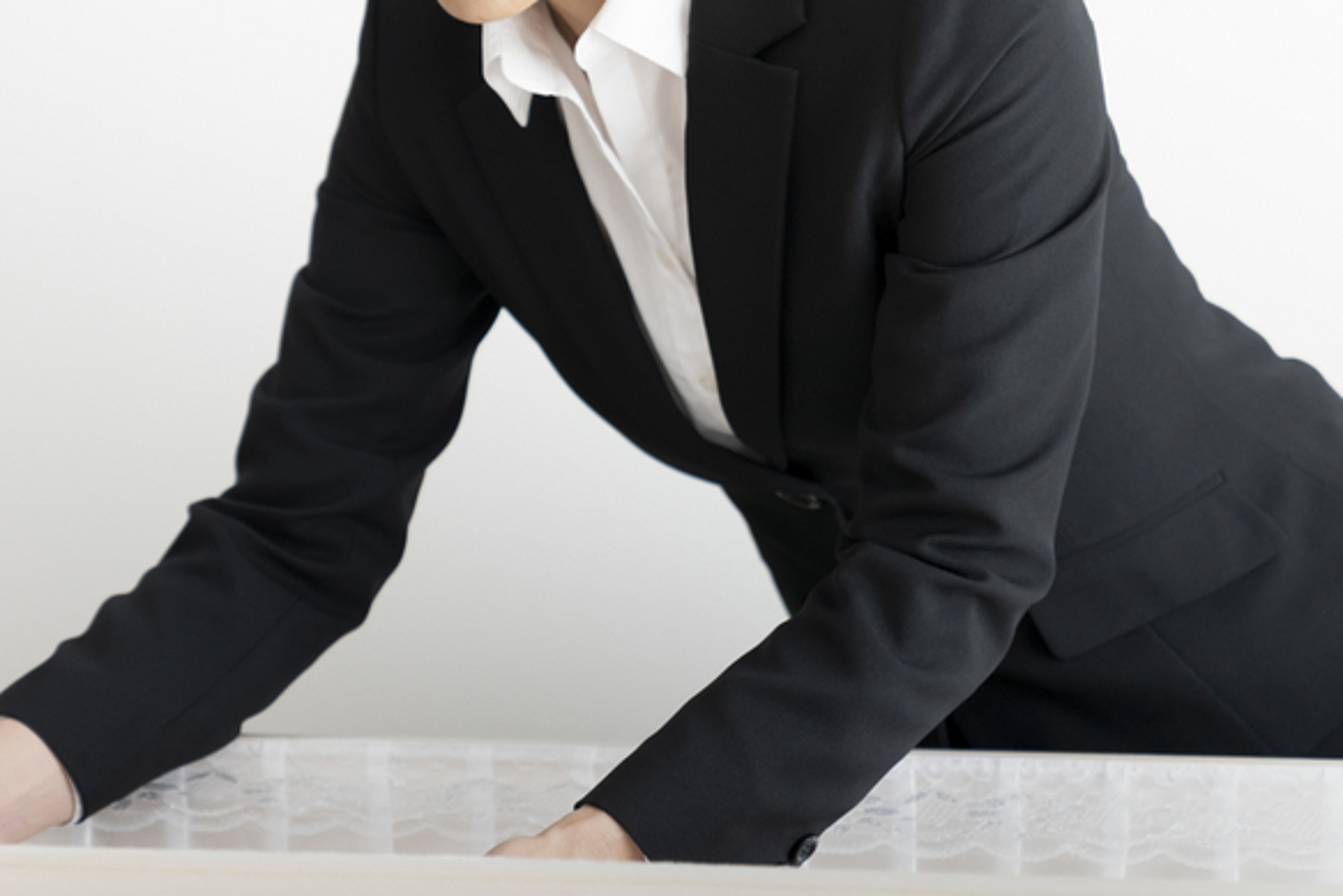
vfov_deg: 9.5
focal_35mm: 144
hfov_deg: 14.1
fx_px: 5373
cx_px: 134
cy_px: 221
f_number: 2.8
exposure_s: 1/250
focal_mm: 70
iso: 640
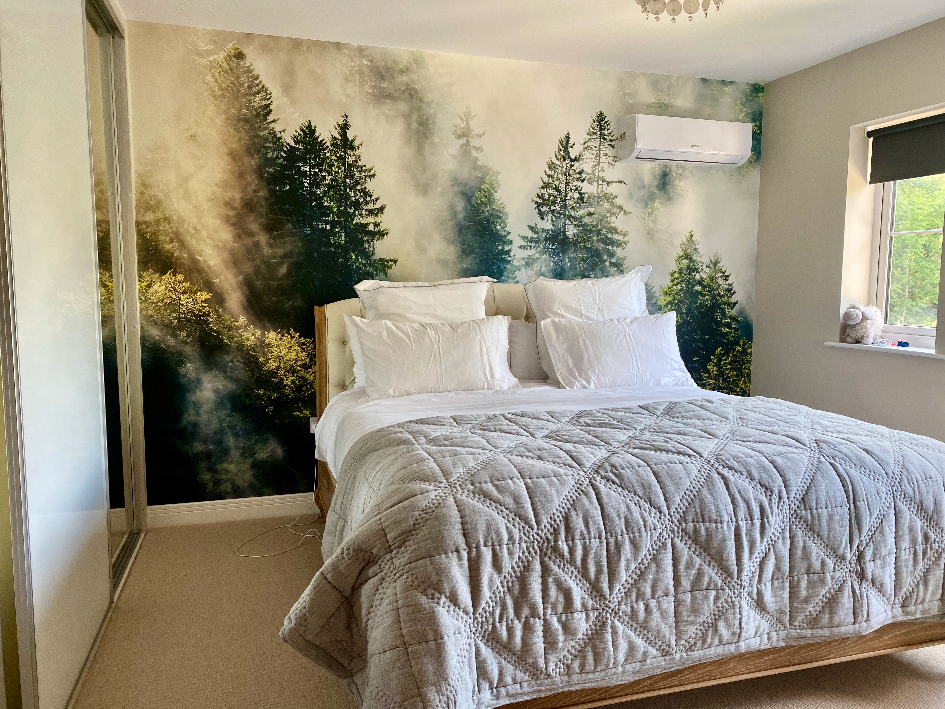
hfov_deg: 67.3
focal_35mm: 26
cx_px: 472
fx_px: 710
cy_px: 354
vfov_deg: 53.1
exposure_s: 1/50
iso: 100
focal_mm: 4.25
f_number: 1.8
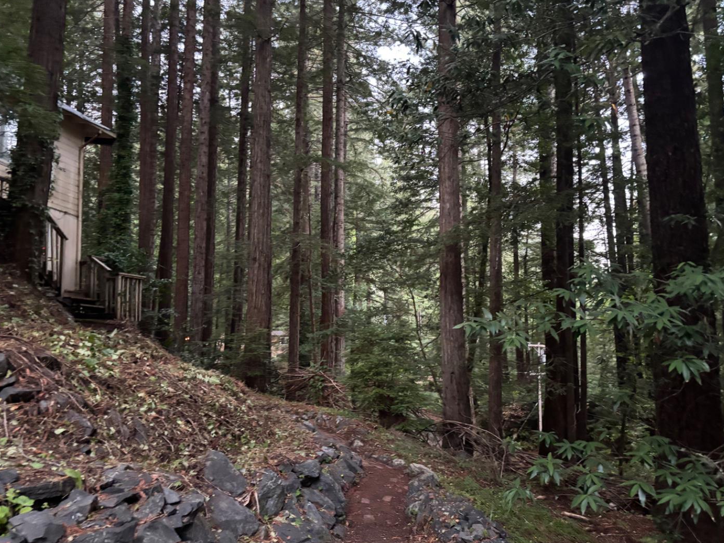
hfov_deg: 63.4
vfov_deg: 49.7
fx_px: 586
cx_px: 386
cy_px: 288
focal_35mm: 28
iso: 800
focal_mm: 5.96
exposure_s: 1/30
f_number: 1.6
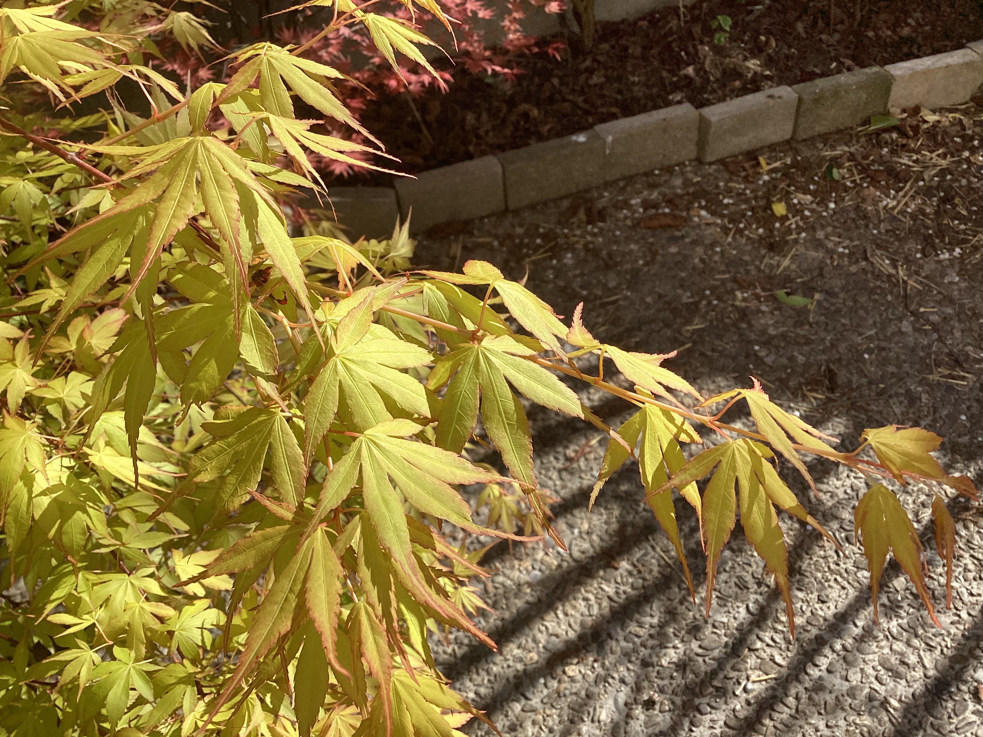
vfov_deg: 45.4
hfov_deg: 58.4
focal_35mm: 31
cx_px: 492
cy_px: 368
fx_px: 880
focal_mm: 3.3
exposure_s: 1/1274
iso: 25
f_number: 2.4
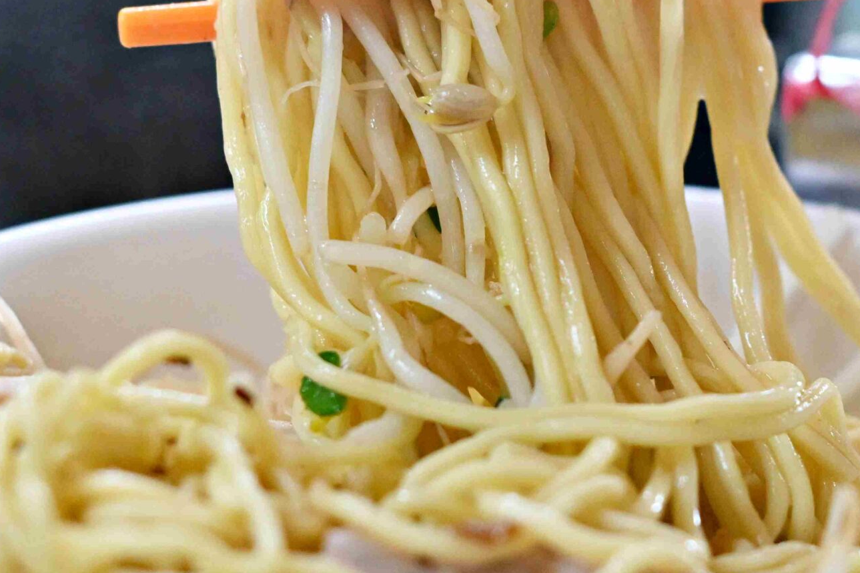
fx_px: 3559
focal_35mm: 149
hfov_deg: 13.7
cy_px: 162
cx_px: 600
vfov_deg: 9.2
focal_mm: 50
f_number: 3.2
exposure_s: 1/200
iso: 2800
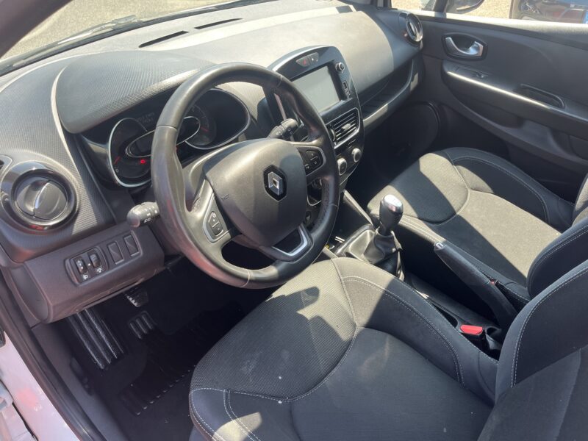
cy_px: 220
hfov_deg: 67.3
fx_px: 442
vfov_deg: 53.1
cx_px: 294
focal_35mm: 26
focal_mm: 5.1
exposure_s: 1/172
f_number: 1.6
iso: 40
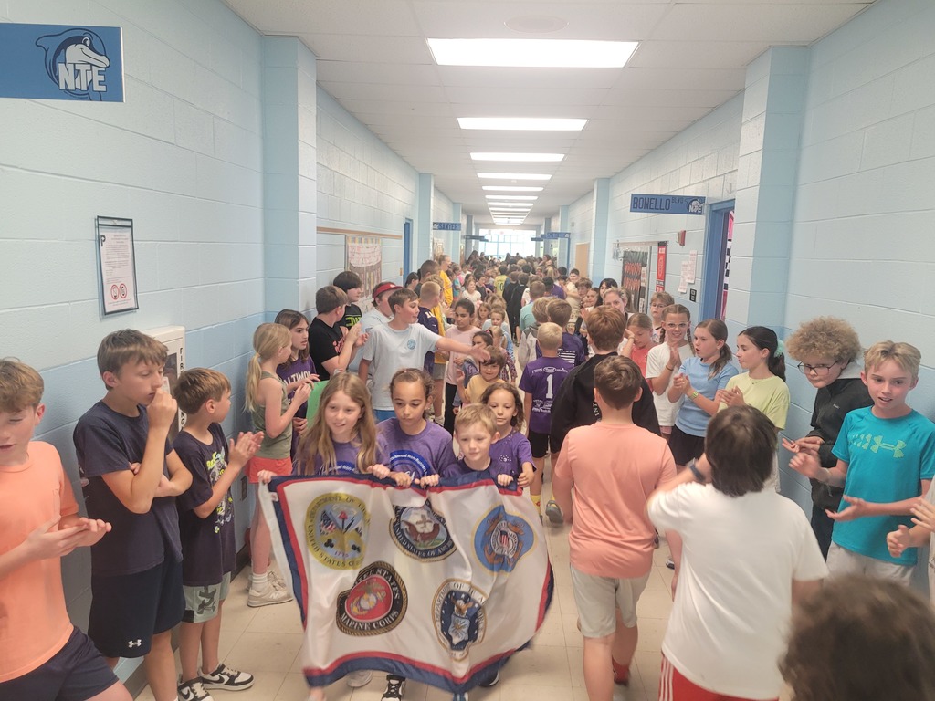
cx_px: 468
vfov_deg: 53.1
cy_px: 350
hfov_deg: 67.3
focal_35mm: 26
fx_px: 702
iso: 200
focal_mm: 5.4
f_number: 1.8
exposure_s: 1/60
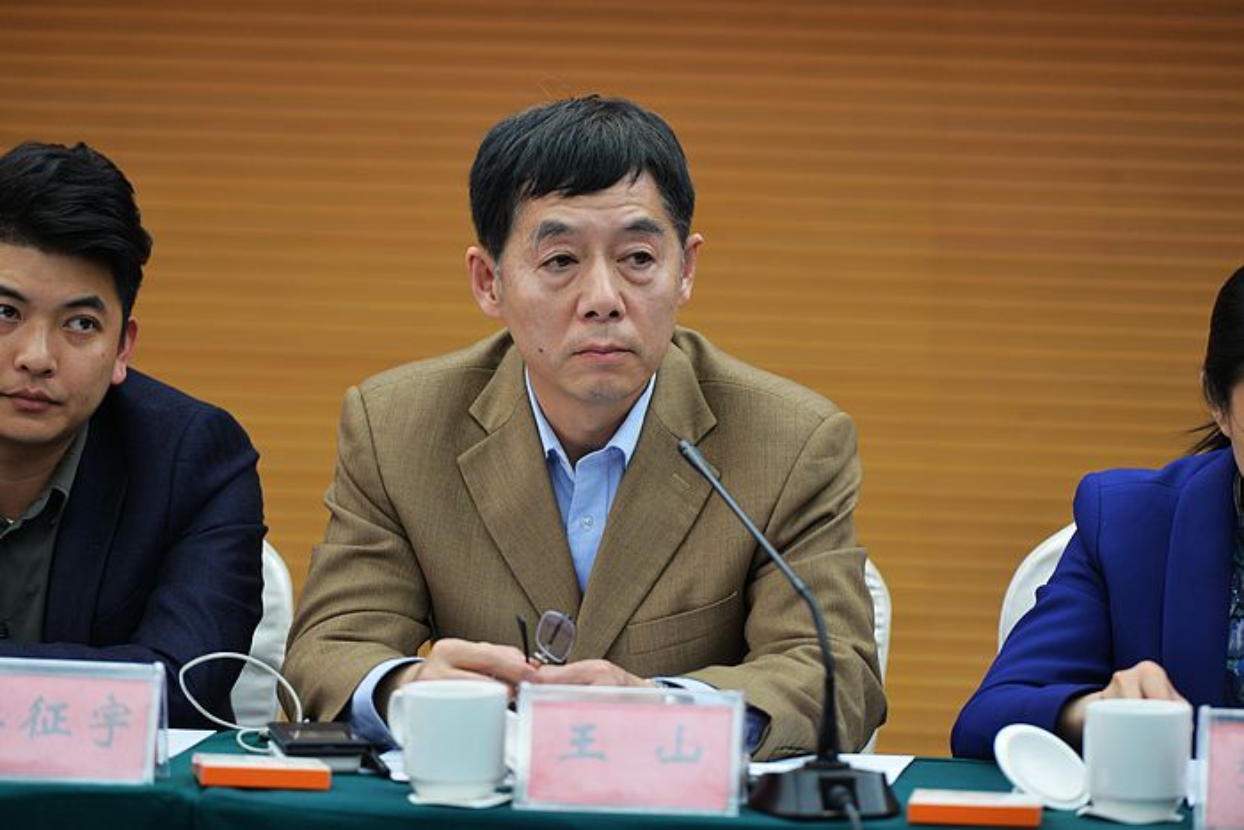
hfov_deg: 10.3
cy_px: 415
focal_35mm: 200
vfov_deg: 6.9
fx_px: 6912
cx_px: 622
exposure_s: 1/80
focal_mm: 200
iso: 450
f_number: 2.8
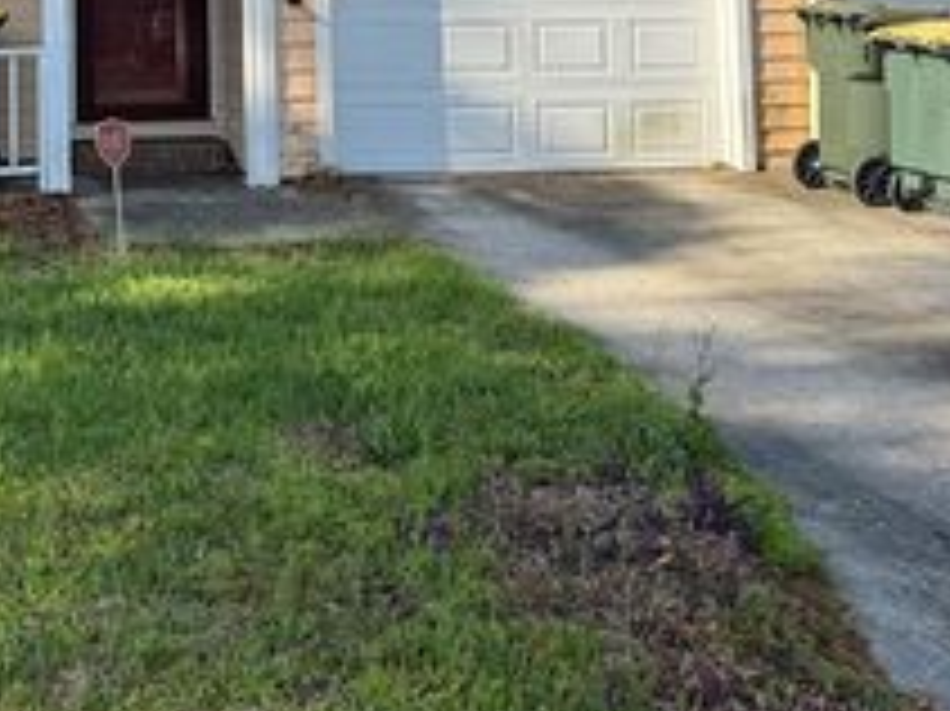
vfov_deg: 23.8
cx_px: 144
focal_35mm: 57
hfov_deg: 32.5
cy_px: -101
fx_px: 1563
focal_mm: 6.76
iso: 80
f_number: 1.78
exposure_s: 1/1311
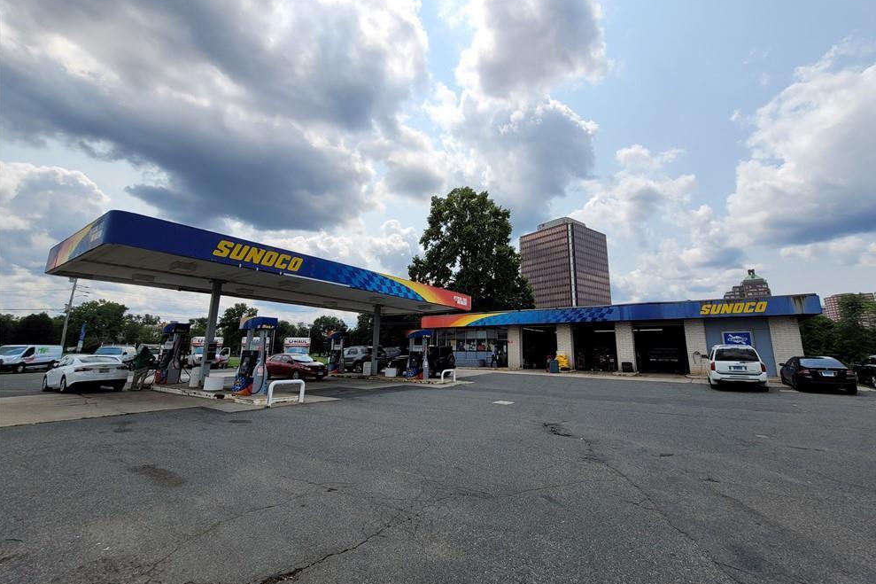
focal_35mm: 14
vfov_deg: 81.1
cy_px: 270
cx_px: 451
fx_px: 341
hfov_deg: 104.2
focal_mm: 2.2
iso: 64
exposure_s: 1/3033
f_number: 2.2
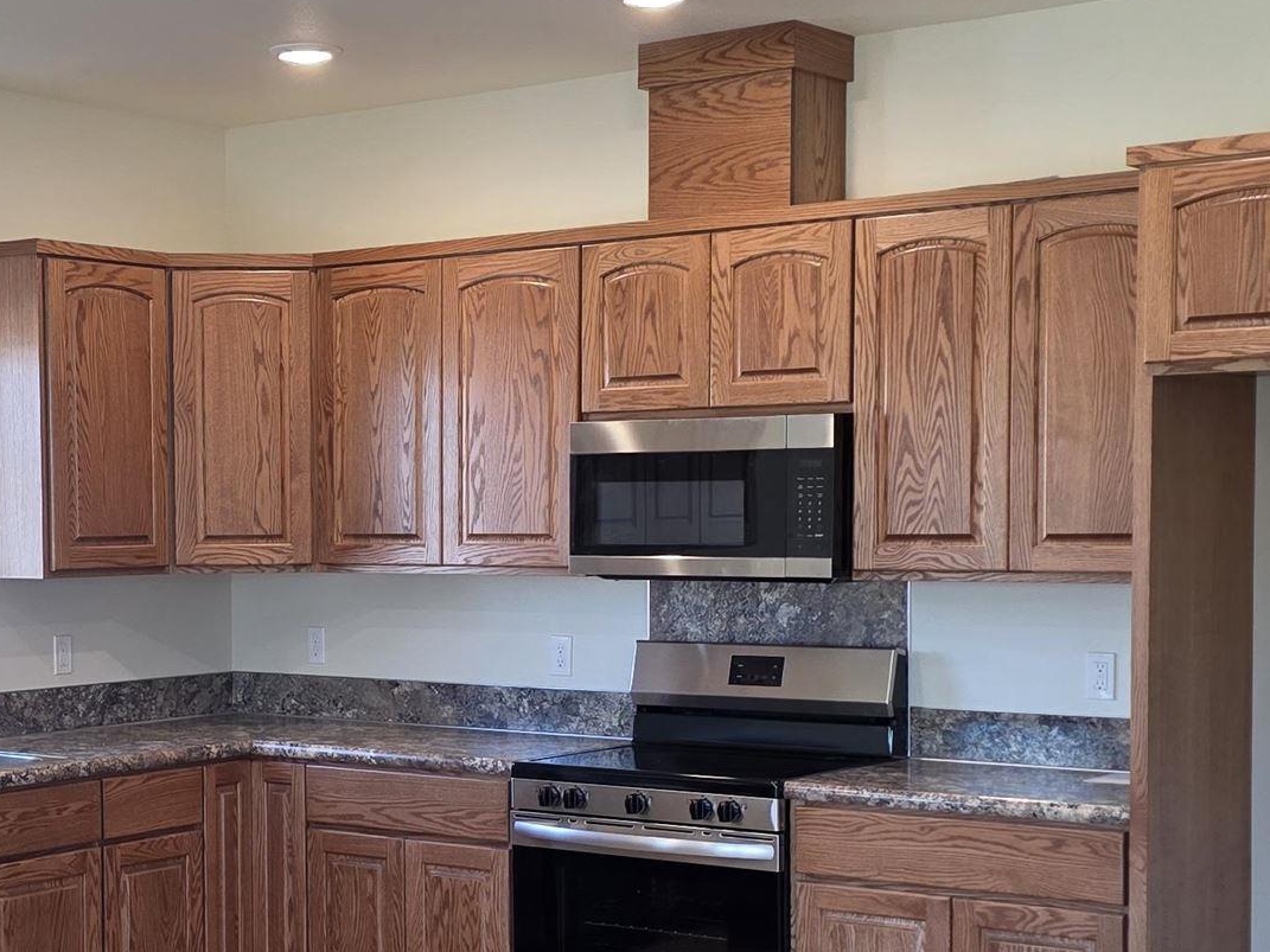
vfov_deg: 22.2
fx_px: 2421
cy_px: 612
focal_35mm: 66
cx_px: 272
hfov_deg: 28.8
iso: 100
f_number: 1.7
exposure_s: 1/120
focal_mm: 6.3
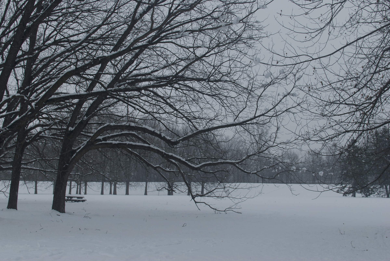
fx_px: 569
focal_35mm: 52
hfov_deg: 37.8
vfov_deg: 25.8
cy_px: 130
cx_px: 195
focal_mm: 35
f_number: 6.3
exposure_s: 1/100
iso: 200
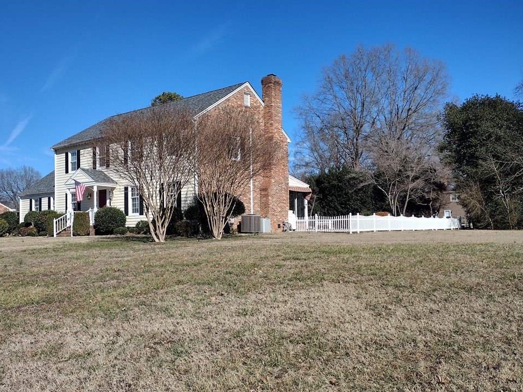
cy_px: 206
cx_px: 249
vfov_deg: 48.2
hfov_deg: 61.6
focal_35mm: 29
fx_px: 438
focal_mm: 4.71
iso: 100
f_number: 1.7
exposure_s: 1/2529
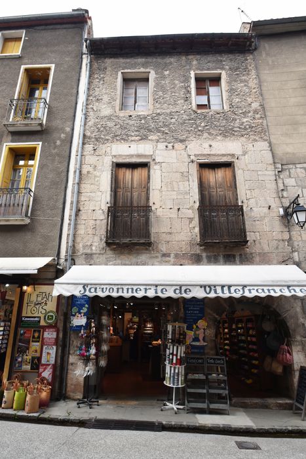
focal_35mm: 21
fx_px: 268
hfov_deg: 59.5
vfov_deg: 81.2
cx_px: 153
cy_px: 230
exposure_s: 1/200
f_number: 7.1
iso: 400
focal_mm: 14
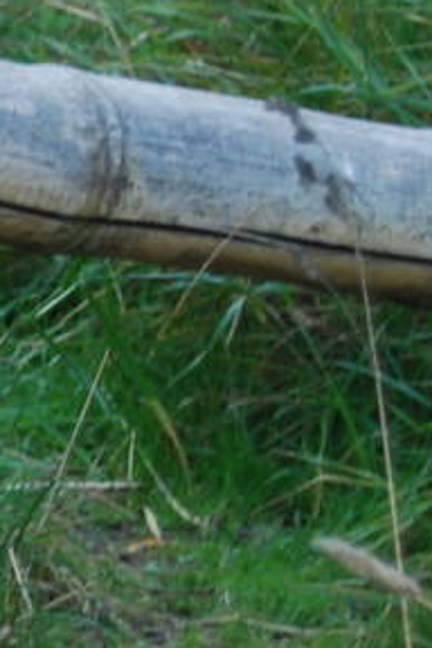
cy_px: 278
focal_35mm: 459
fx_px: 8257
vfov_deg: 4.5
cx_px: -1264
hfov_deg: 2.9
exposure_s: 1/60
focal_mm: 55
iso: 200
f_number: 5.6
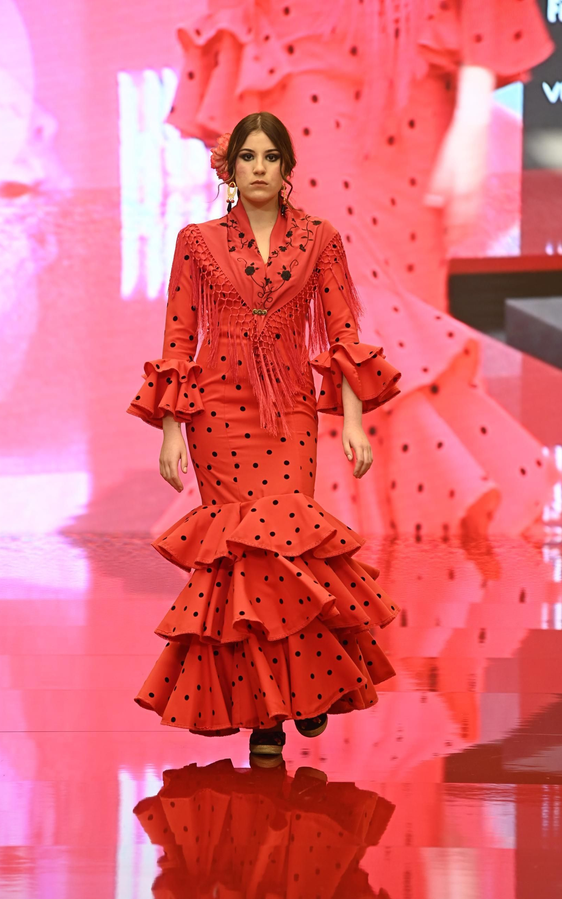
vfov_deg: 14.1
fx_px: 3627
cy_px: 450
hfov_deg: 8.9
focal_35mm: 148
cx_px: 263
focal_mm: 145
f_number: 4
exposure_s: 1/800
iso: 1000
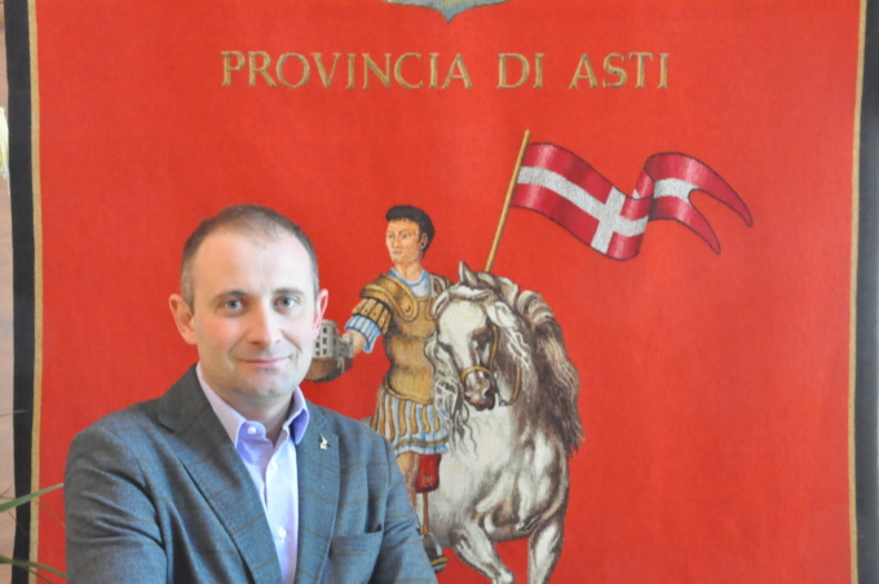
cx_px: 440
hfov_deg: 36.9
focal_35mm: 54
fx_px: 1317
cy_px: 292
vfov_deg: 25.0
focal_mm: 36
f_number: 11
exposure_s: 1/13
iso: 3200
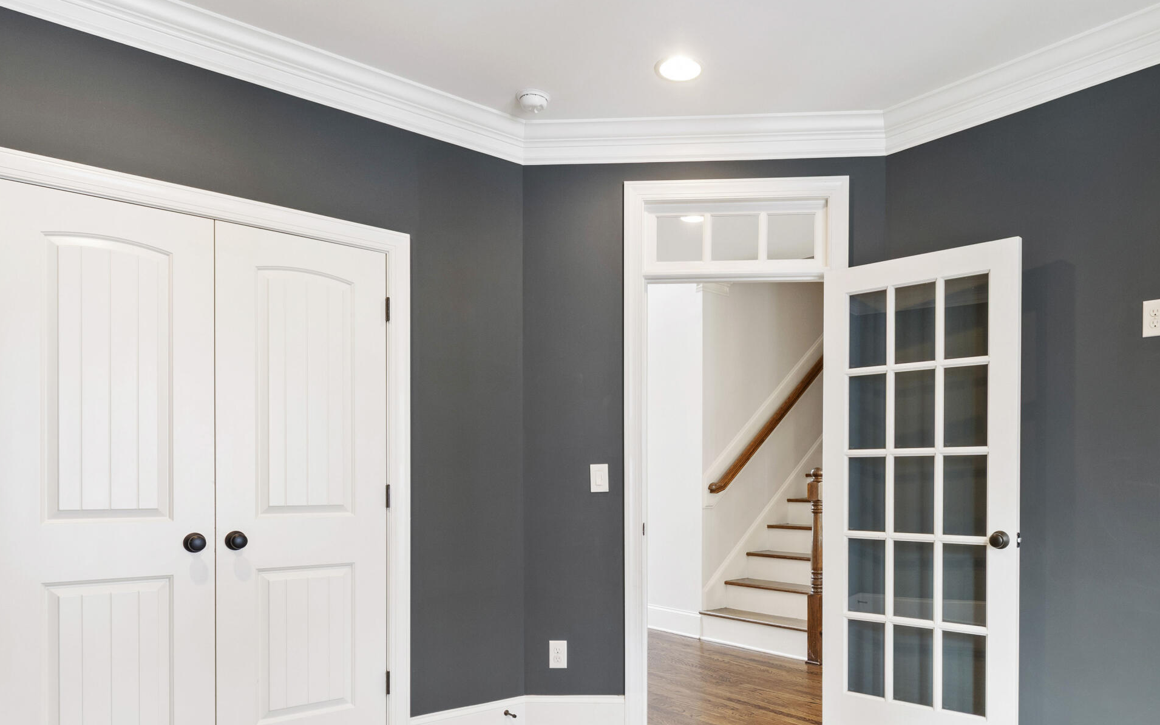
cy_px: 478
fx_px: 759
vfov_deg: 50.2
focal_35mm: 24
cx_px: 678
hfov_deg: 74.2
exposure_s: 1/1.25
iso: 100
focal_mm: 10
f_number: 9
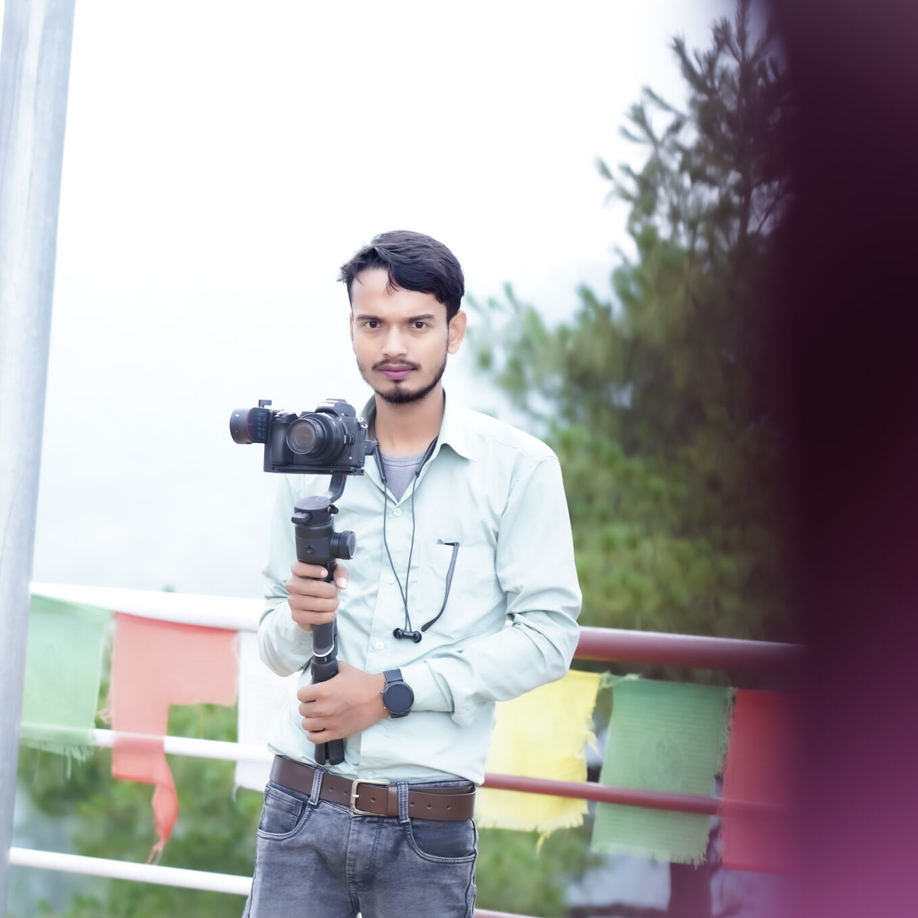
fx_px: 4050
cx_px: 460
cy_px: 457
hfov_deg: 12.9
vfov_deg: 12.9
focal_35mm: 135
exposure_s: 1/100
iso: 100
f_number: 4
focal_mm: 105
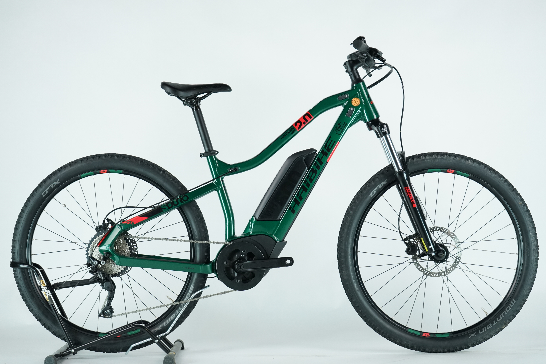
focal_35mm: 70
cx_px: 273
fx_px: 1062
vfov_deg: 19.5
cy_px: 182
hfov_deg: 28.8
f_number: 5.6
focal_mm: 70
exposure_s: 1/200
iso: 2000
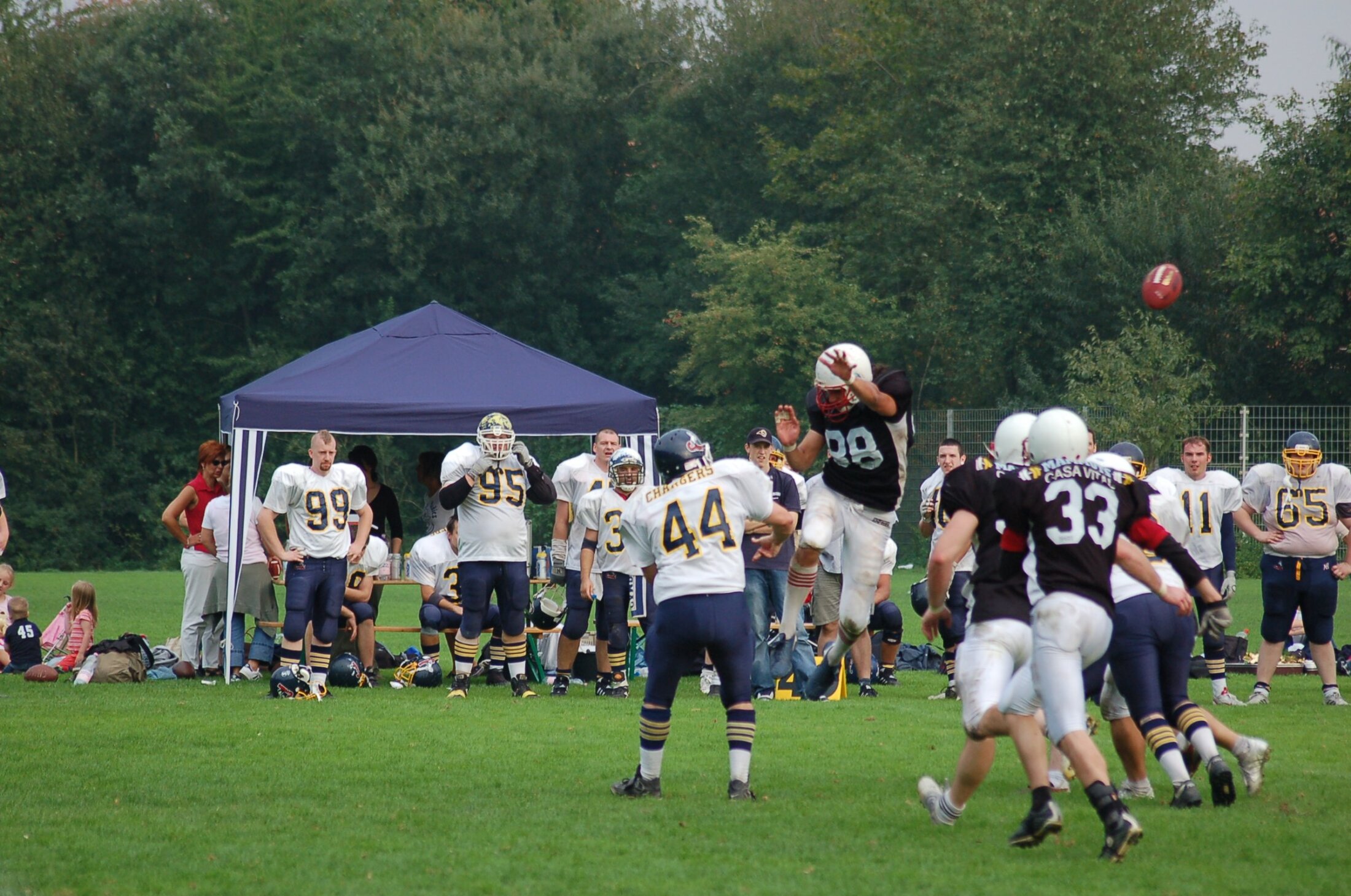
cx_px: 676
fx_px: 7585
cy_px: 448
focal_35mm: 202
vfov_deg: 6.8
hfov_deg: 10.2
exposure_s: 1/800
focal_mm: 135
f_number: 4.5
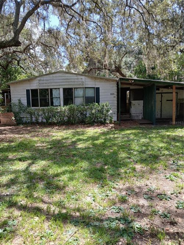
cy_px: 122
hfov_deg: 53.0
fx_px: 184
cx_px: 92
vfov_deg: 67.3
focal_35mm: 26
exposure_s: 1/144
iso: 20
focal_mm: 3.98
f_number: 1.8
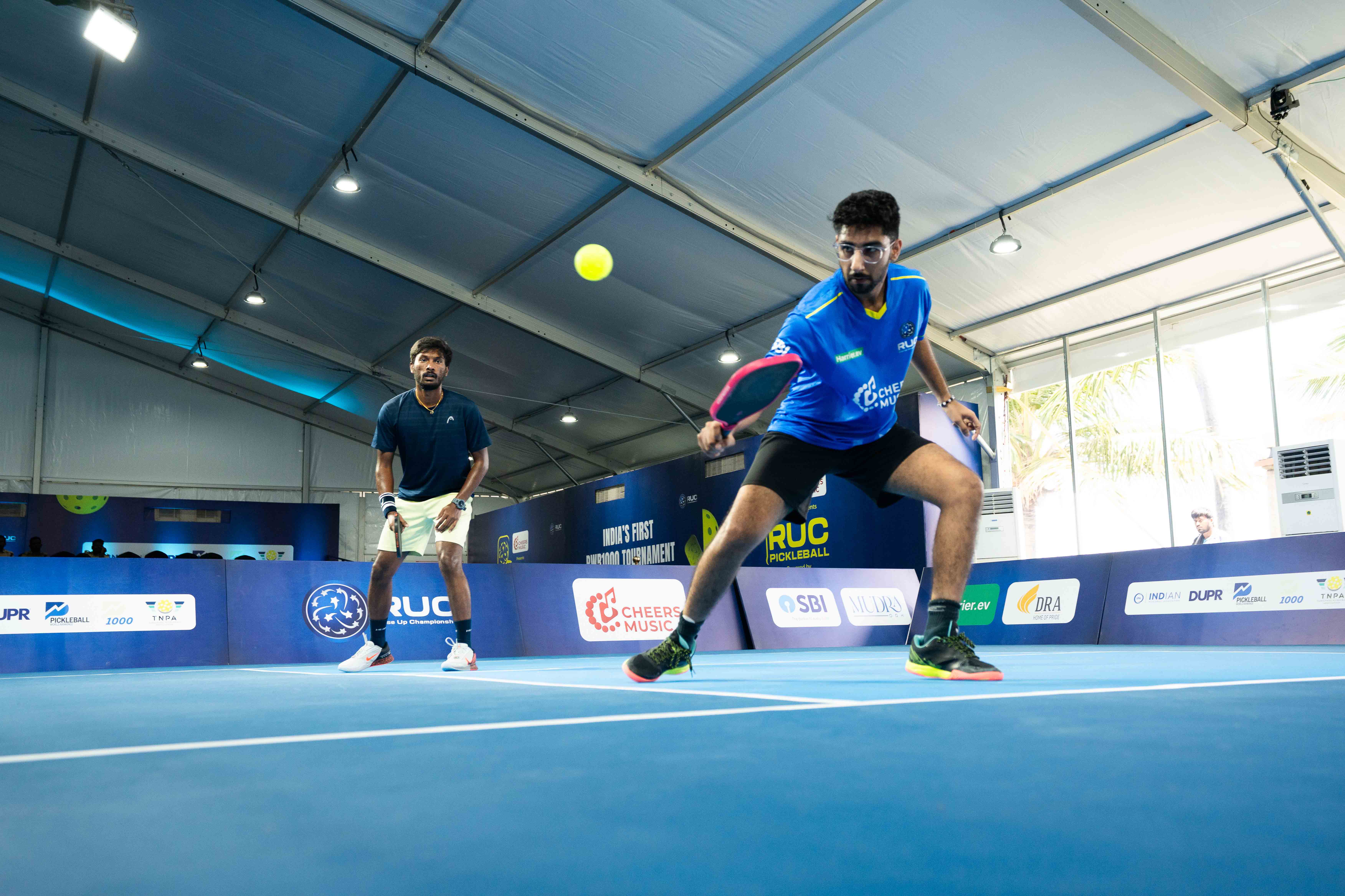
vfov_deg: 42.3
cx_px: 672
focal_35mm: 31
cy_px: 448
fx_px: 1158
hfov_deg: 60.3
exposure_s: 1/800
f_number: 3.5
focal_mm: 31
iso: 800
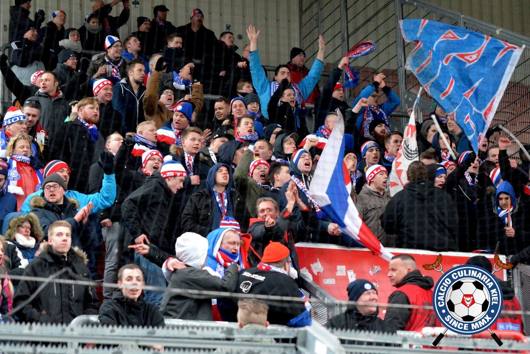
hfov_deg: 17.5
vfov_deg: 11.7
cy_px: 177
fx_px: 1724
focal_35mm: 117
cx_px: 265
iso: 5000
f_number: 2.8
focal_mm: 78
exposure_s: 1/640
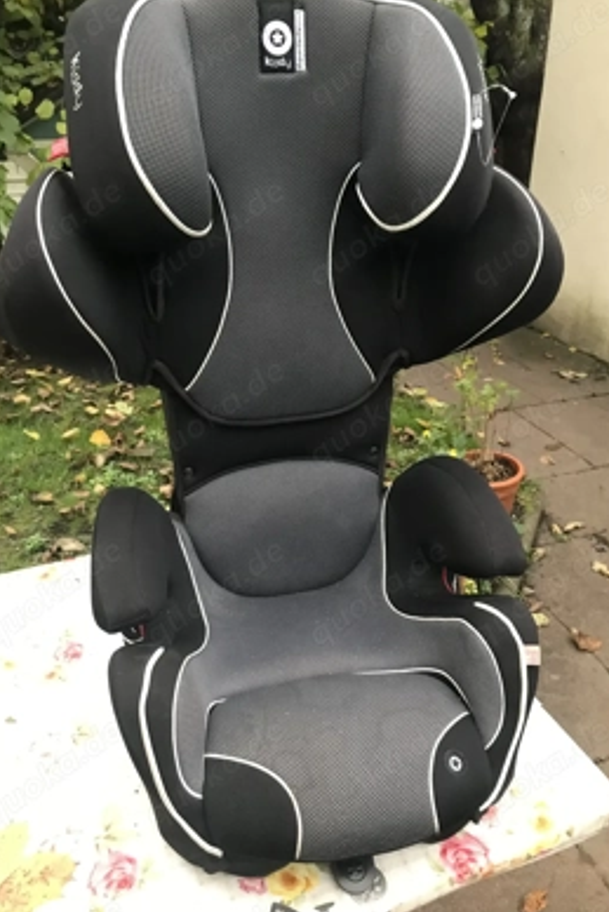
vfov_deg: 61.9
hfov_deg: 43.6
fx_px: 761
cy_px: 449
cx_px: 301
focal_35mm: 30
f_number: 1.8
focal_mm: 3.99
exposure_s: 1/25
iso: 40
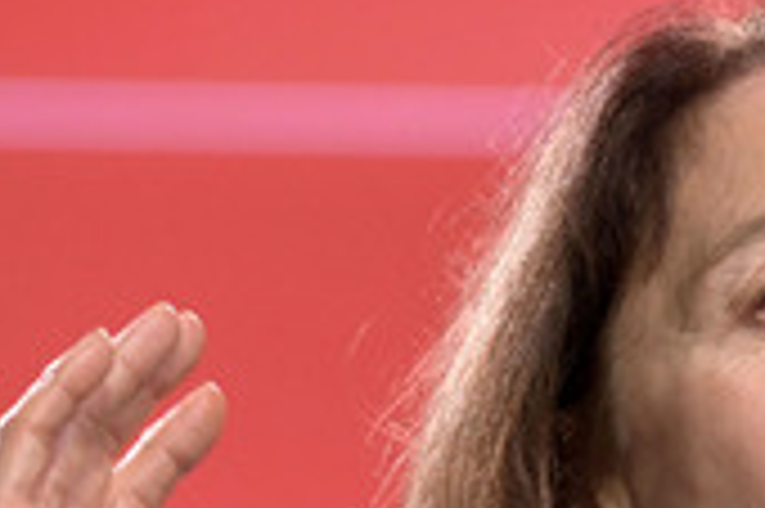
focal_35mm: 531
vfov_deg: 2.6
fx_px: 11273
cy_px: 571
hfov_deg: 3.9
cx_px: 866
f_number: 3.5
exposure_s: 1/320
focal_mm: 200
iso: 3200
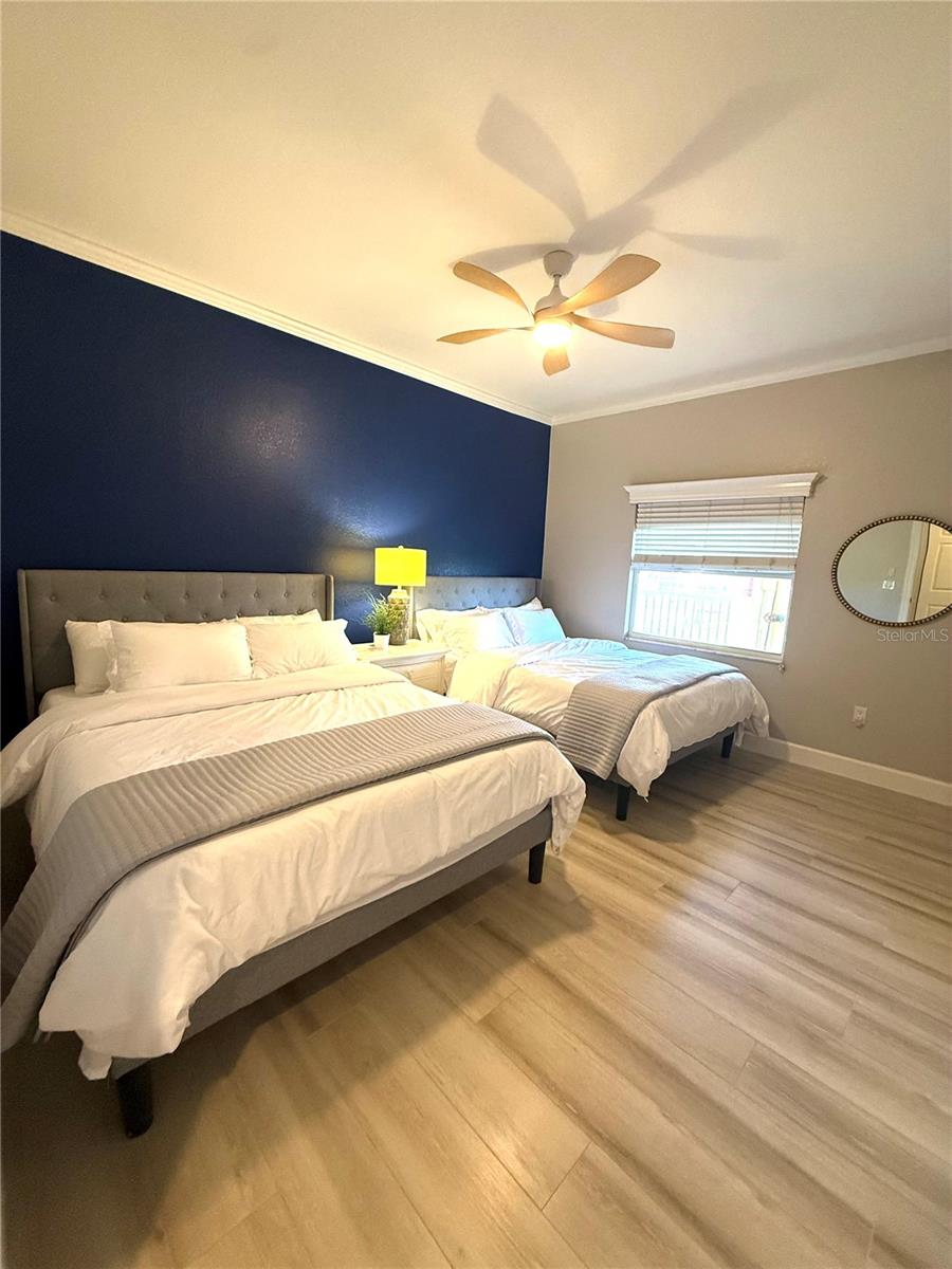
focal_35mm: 14
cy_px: 634
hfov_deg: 85.7
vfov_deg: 102.1
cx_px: 476
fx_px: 513
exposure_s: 1/120
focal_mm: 2.22
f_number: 2.2
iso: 400
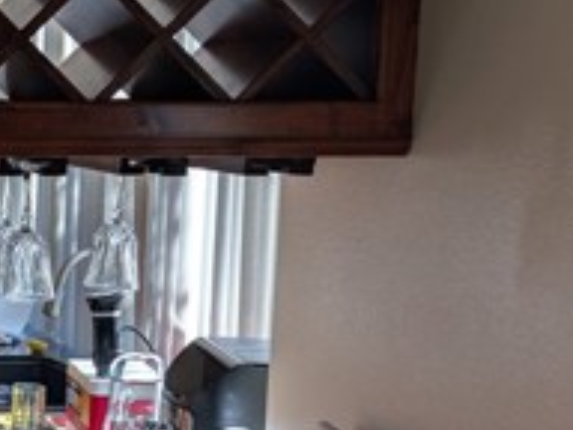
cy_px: 264
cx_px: -364
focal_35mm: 80
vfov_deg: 18.4
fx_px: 1324
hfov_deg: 19.9
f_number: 1.68
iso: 20
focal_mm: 6.9
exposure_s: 1/126
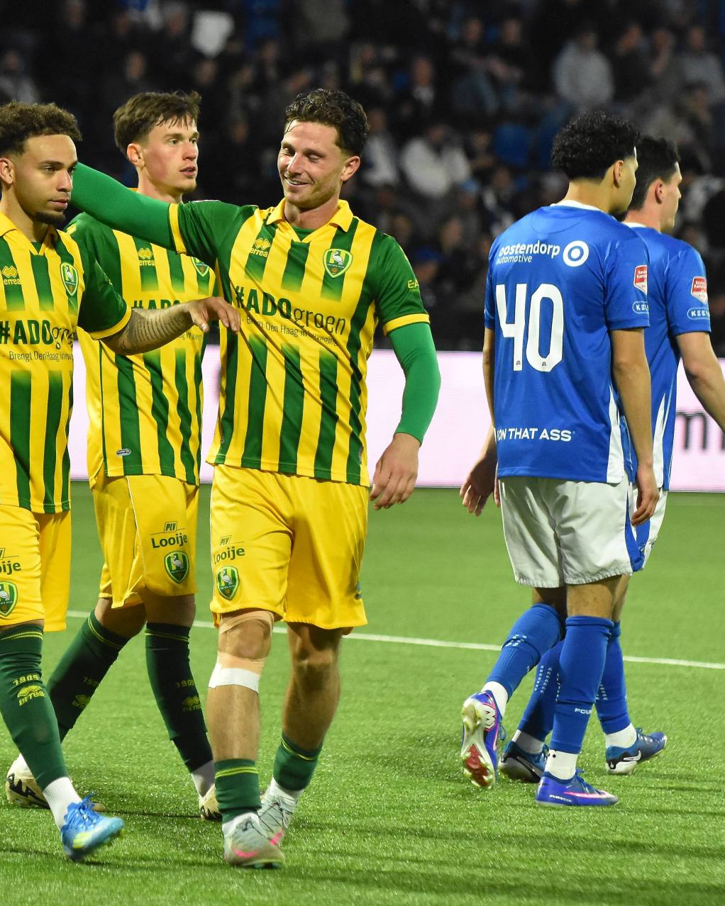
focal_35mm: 275
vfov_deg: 7.0
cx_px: 255
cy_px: 453
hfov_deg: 5.6
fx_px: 7378
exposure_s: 1/500
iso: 2500
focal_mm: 130
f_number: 2.8
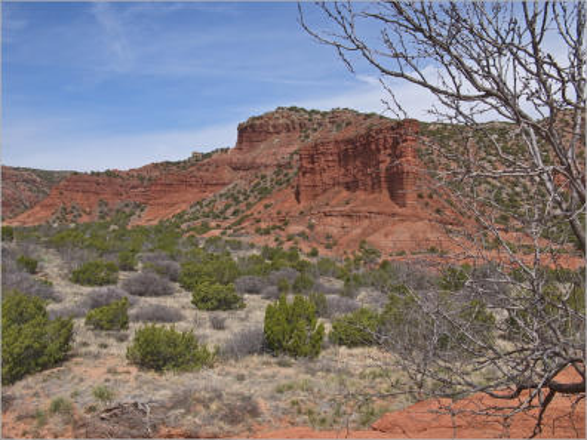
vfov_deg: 39.7
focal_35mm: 36
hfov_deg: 51.4
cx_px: 294
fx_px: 610
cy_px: 220
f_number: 9
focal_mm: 18
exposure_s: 1/500
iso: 200
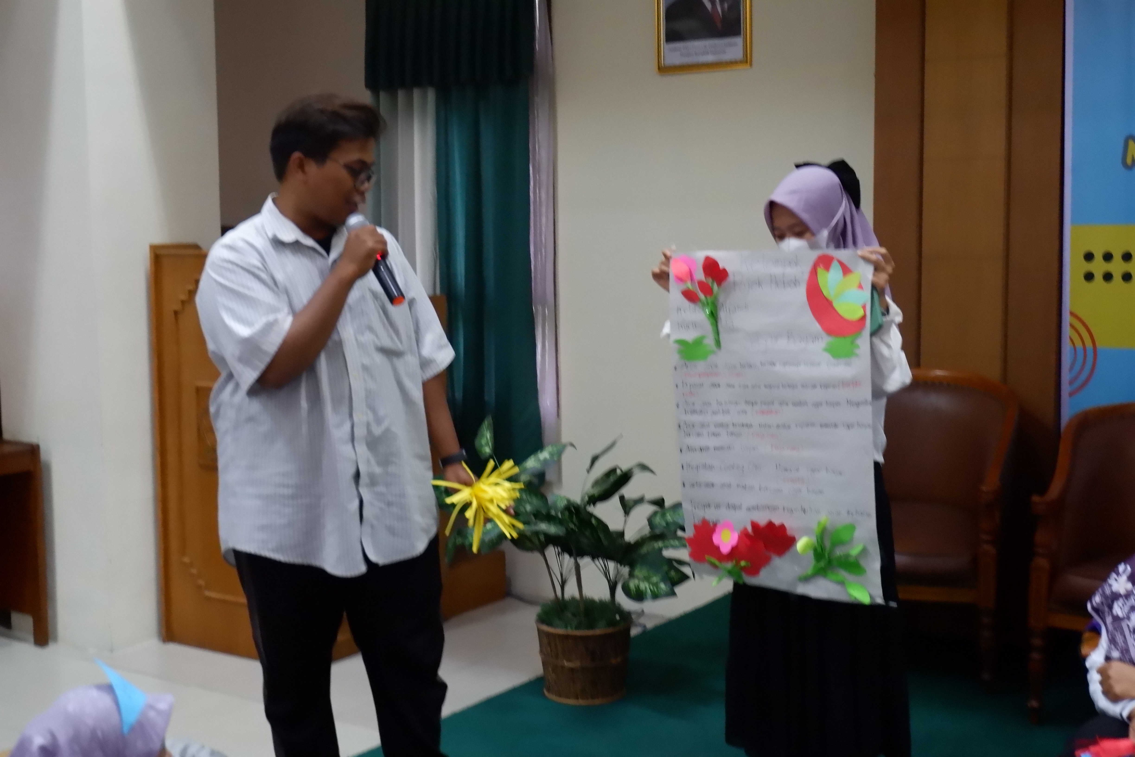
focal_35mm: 47
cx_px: 568
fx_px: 1482
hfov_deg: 41.9
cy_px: 378
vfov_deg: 28.6
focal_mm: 31
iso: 3200
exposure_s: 1/38
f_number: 4.7
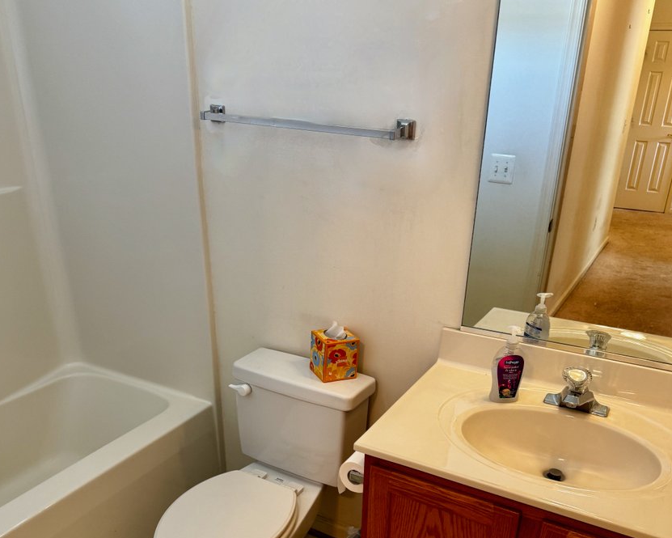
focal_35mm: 32
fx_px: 637
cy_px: 394
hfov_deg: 55.7
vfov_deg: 44.5
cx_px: 336
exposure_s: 1/60
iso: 160
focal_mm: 6.76
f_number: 1.78
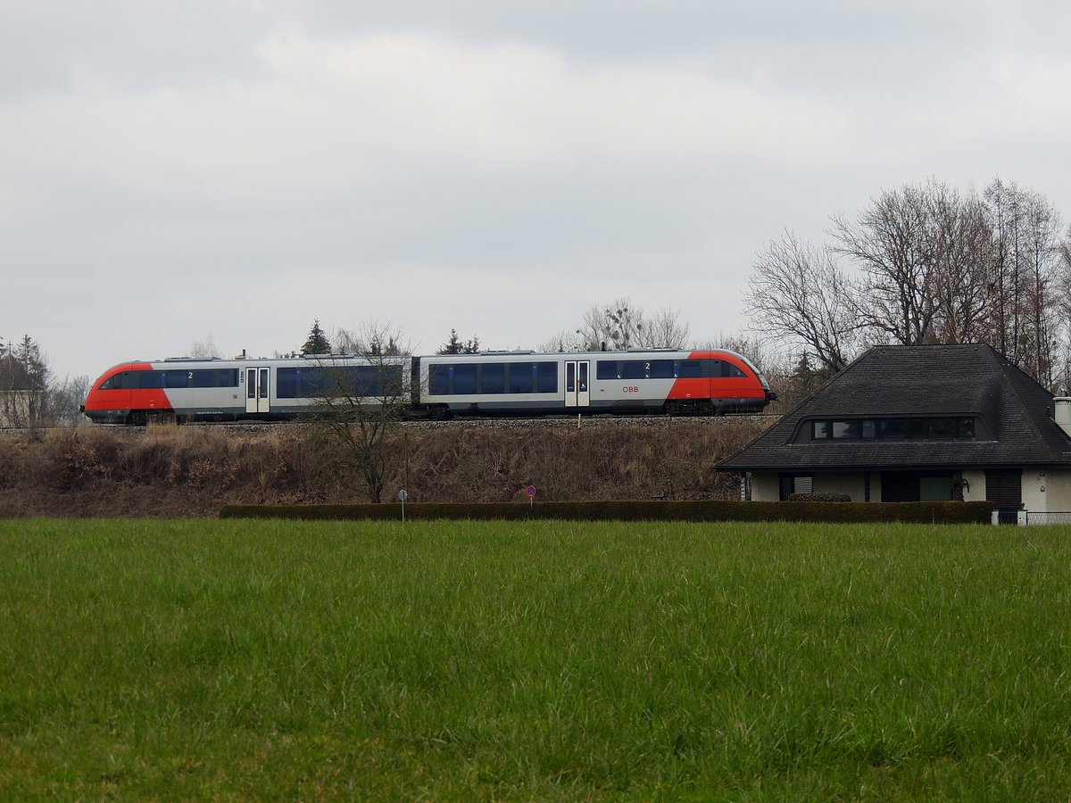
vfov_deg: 11.0
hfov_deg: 14.6
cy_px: 402
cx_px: 536
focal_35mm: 135
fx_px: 4177
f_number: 4.3
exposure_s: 1/250
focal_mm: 24
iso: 100
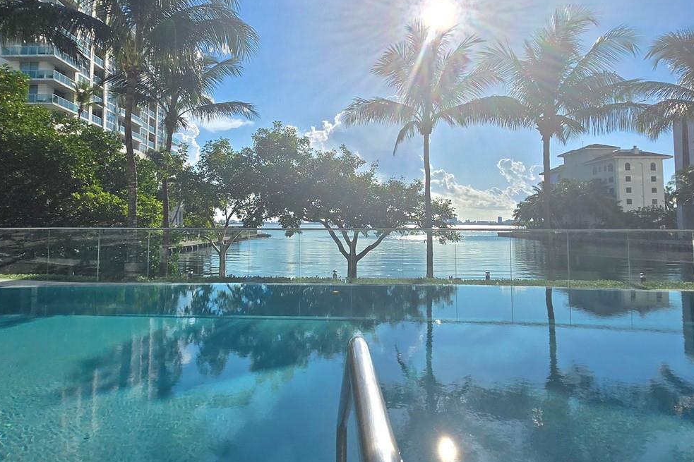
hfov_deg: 78.4
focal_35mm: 22
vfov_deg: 56.8
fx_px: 424
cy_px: 189
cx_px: 318
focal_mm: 1.7
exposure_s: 1/5000
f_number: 2.2
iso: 25
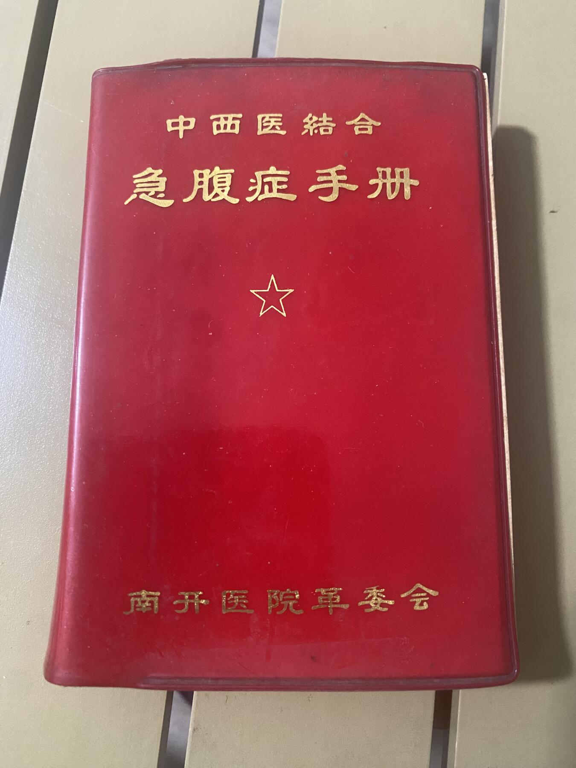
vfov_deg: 67.3
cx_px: 288
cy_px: 384
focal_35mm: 26
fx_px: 577
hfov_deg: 53.1
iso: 500
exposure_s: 1/50
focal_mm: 4.25
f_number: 1.8
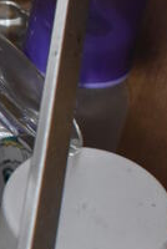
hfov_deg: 10.1
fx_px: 853
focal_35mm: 123
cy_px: 278
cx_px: -202
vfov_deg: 16.1
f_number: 3.5
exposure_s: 1/25
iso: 3200
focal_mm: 18
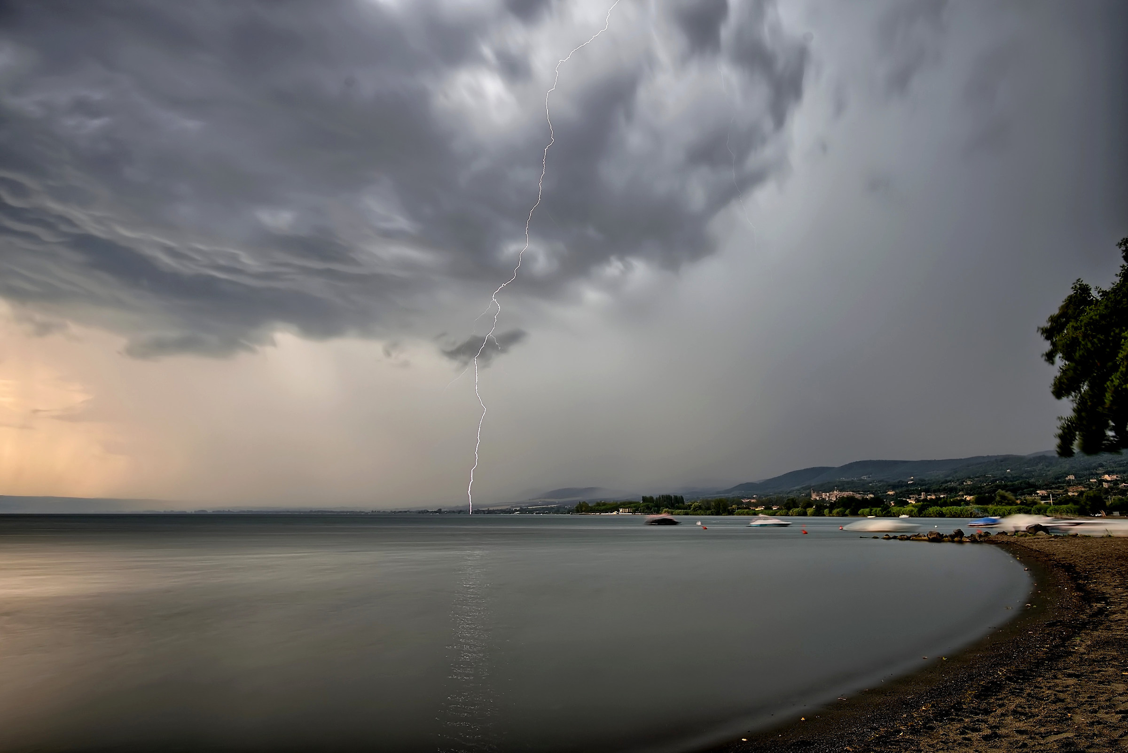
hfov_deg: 84.0
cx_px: 564
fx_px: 627
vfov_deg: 62.0
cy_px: 376
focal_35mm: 20
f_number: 8
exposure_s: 33.3
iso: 100
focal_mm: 20
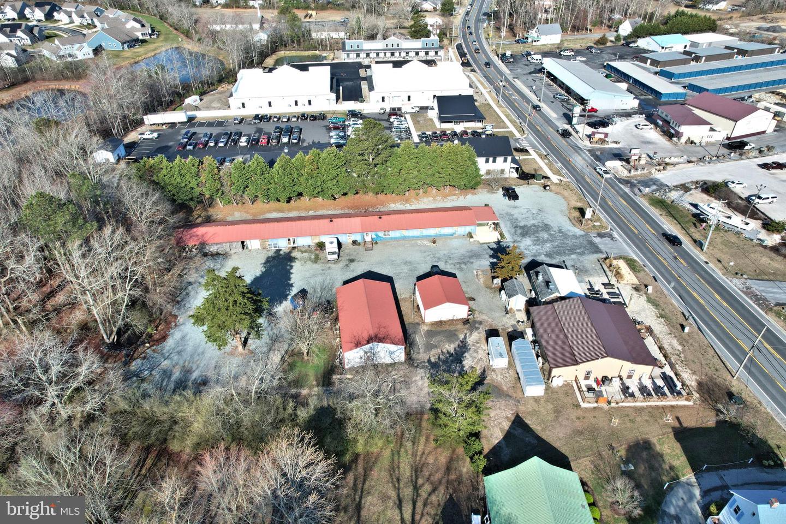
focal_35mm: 22
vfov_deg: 57.2
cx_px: 393
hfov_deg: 78.6
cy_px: 262
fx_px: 480
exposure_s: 1/2500
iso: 200
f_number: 2.8
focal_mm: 8.38
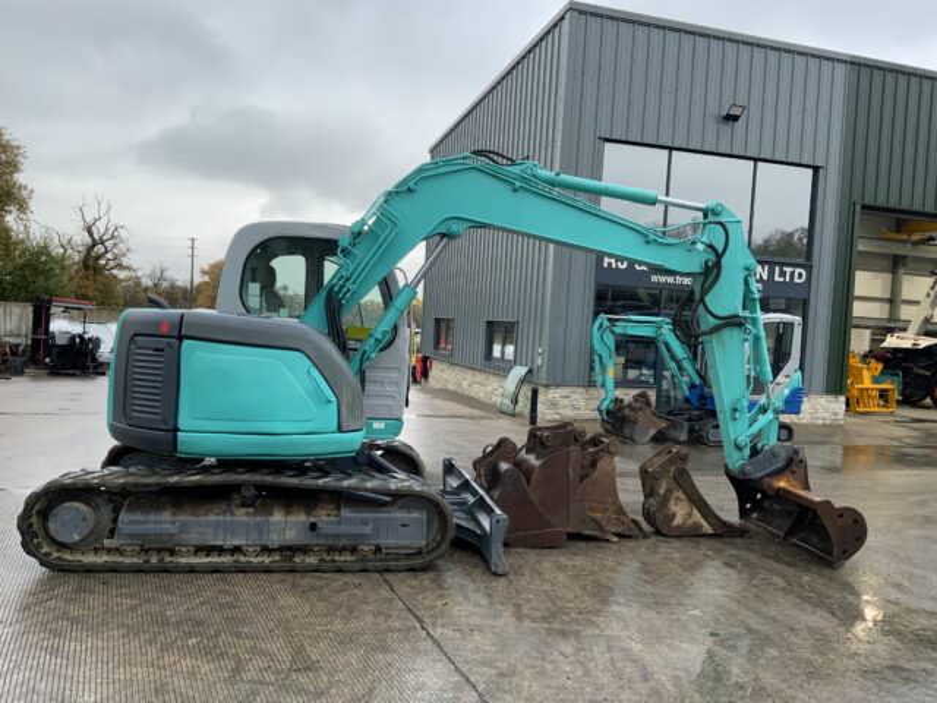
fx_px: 785
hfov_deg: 61.7
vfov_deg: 48.2
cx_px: 468
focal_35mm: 29
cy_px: 352
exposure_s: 1/111
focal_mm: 3
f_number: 1.8
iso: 64
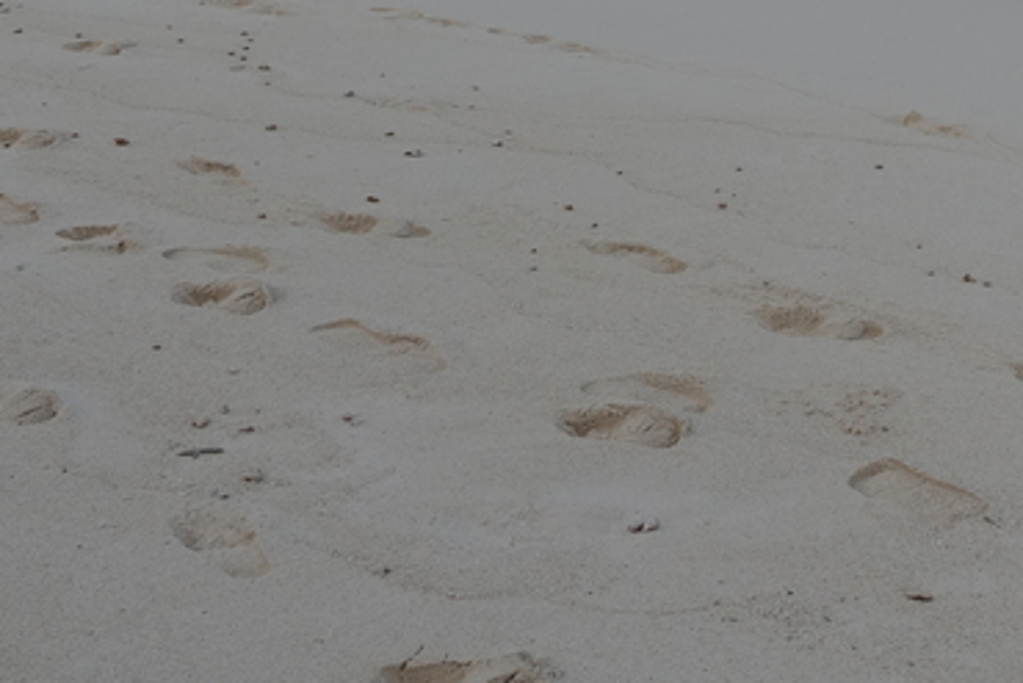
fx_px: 2018
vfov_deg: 18.0
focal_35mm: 71
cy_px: -199
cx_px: 1006
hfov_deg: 27.0
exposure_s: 1/400
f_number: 4
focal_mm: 8.8
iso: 125
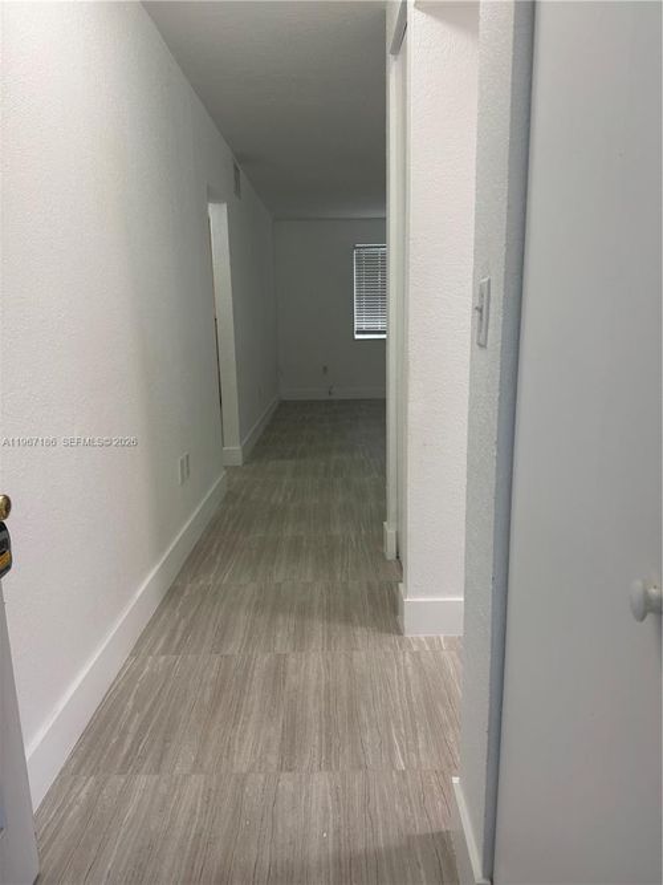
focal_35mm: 24
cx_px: 332
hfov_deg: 56.8
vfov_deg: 71.6
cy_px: 442
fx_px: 613
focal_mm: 6.76
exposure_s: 1/120
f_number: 1.78
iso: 160
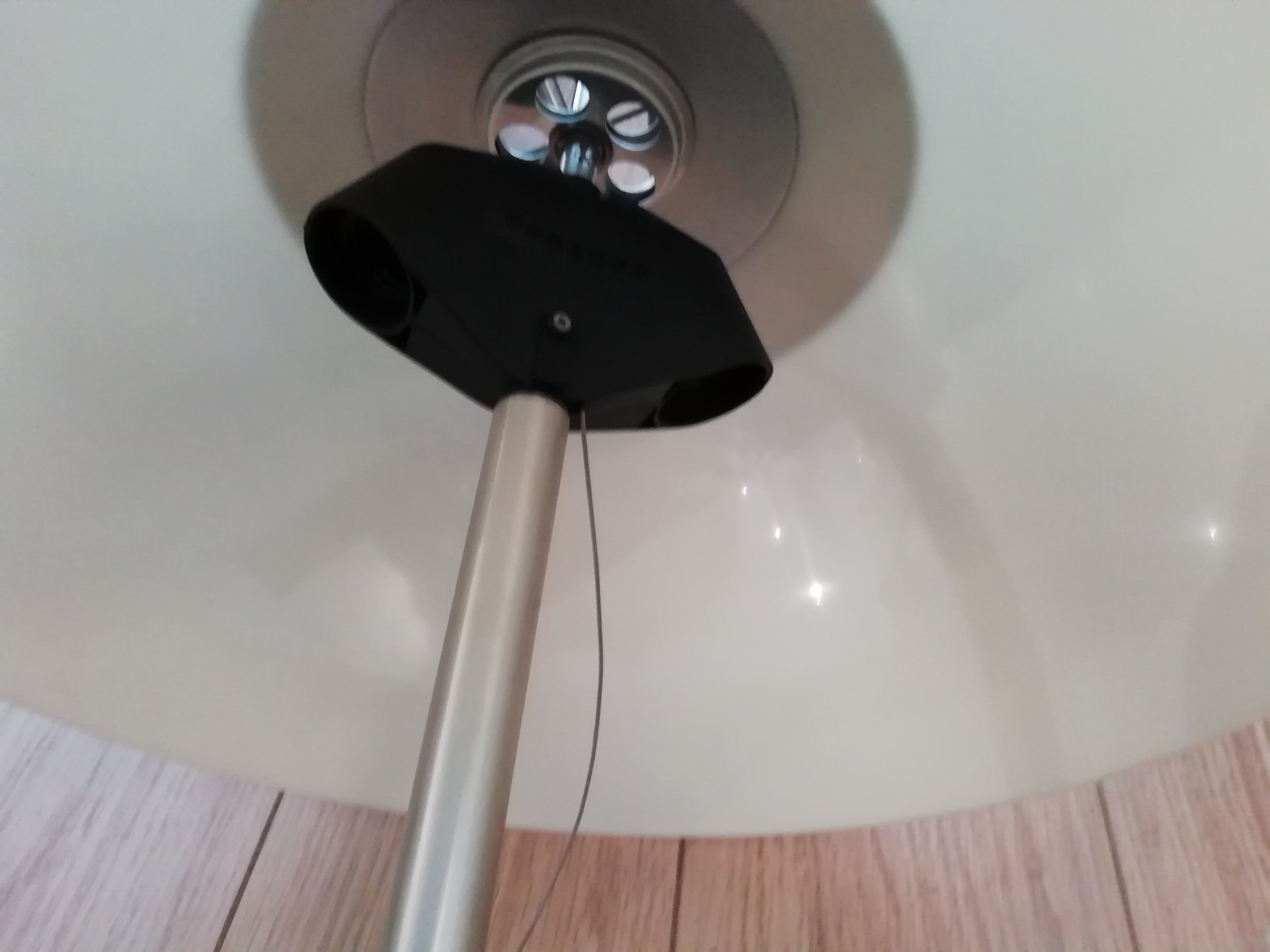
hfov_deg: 67.3
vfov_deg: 53.1
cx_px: 635
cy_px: 476
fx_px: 954
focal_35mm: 26
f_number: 2.2
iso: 400
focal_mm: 3.46
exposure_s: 1/16.7
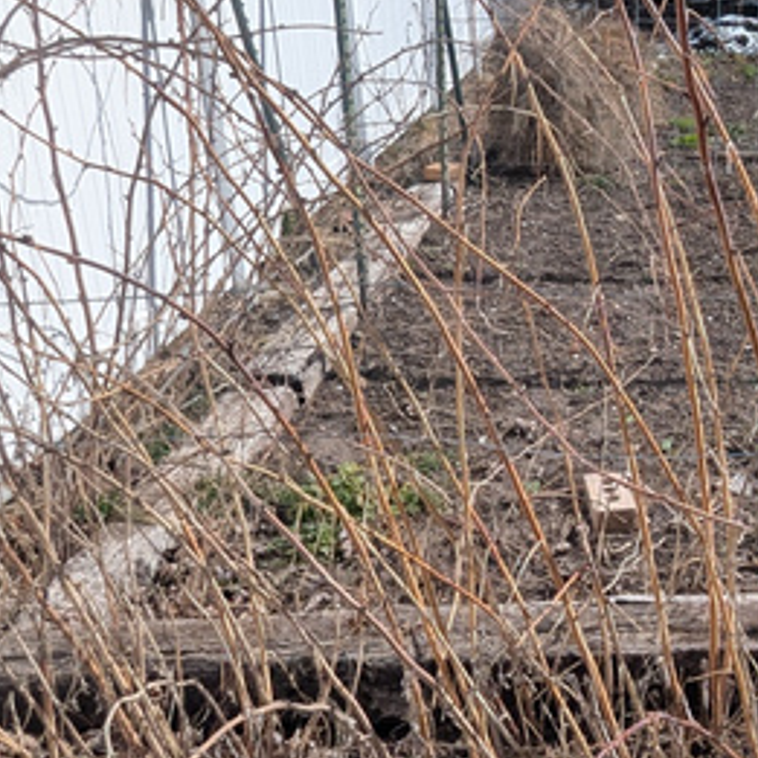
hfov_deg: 35.1
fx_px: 1115
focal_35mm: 45
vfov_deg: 37.5
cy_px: 389
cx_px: 703
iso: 46
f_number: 2.2
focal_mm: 1.95
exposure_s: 1/2475
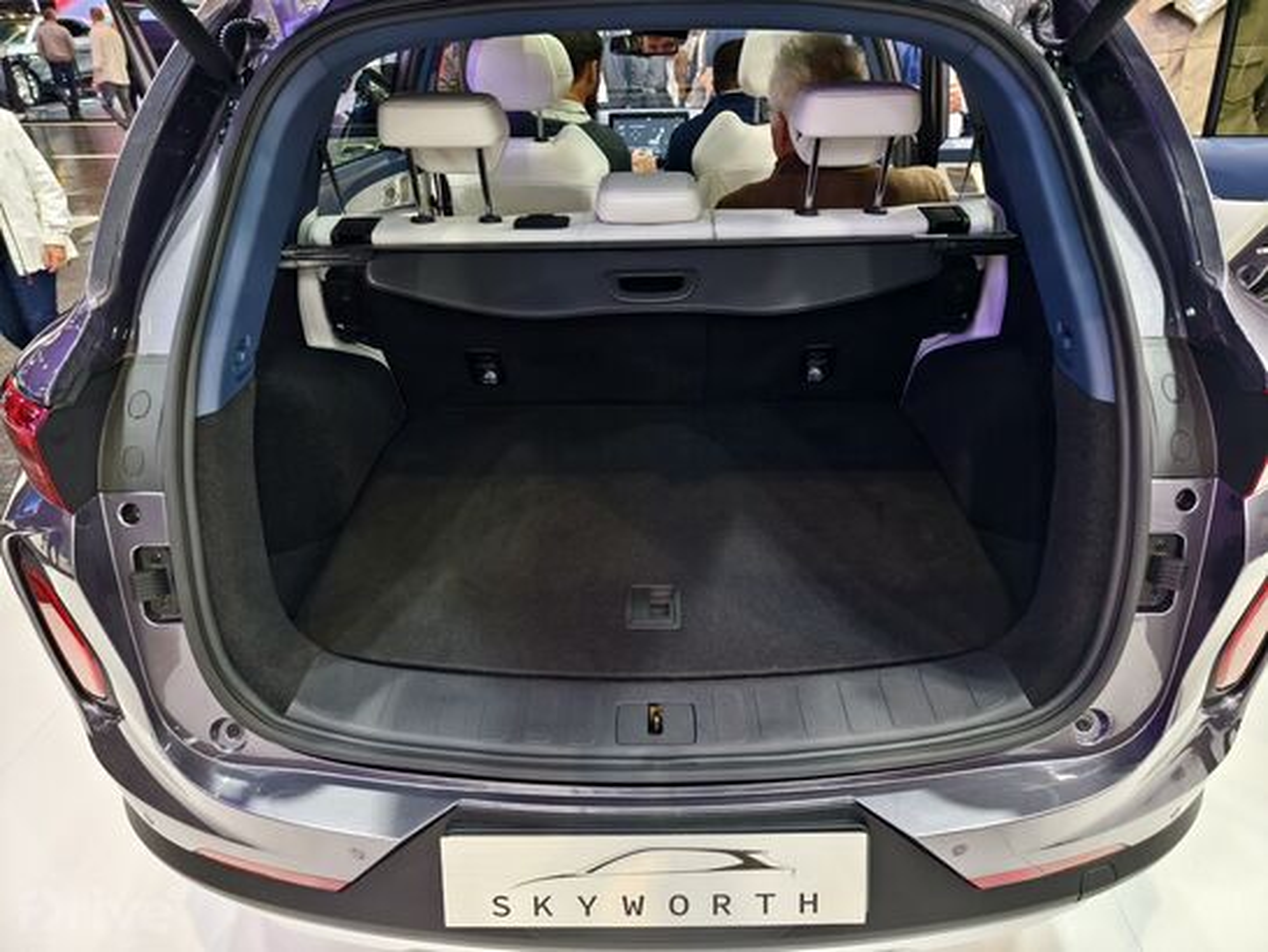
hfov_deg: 73.9
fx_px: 843
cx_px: 634
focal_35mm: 23
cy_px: 476
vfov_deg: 58.9
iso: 167
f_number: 1.75
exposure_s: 1/100
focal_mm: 8.67
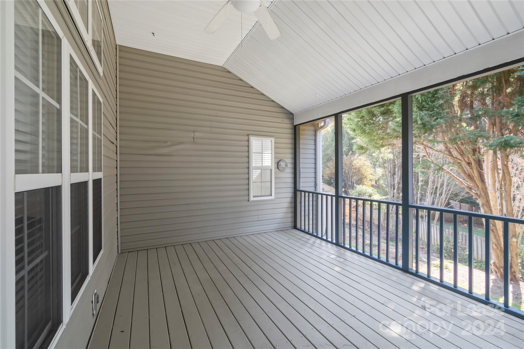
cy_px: 174
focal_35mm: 15
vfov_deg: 77.3
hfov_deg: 100.4
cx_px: 262
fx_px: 218
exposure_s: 1/2
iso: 400
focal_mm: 10
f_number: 8
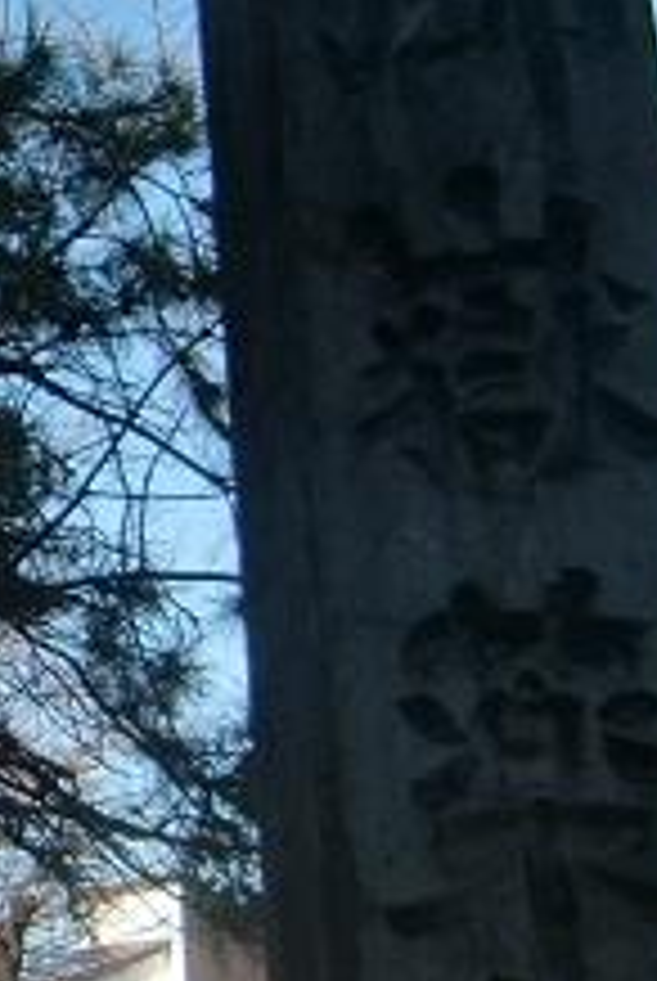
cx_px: -421
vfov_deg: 24.7
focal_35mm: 82
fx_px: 2237
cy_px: 520
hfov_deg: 15.1
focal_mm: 4.9
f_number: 2.6
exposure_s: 1/640
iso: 64
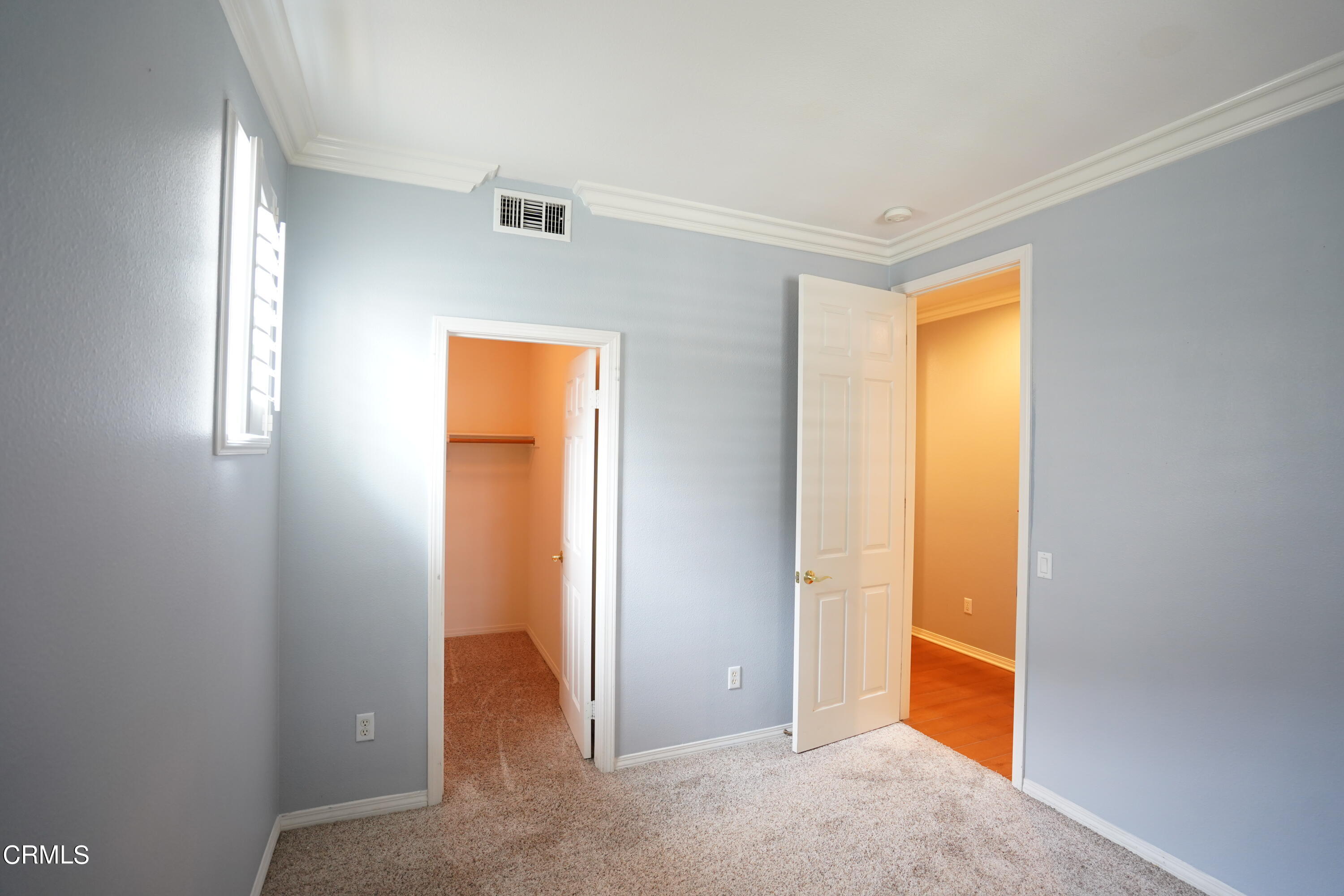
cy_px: 448
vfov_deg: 73.7
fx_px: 597
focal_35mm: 16
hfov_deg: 96.7
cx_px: 672
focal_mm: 16
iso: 1250
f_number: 4
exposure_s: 1/30
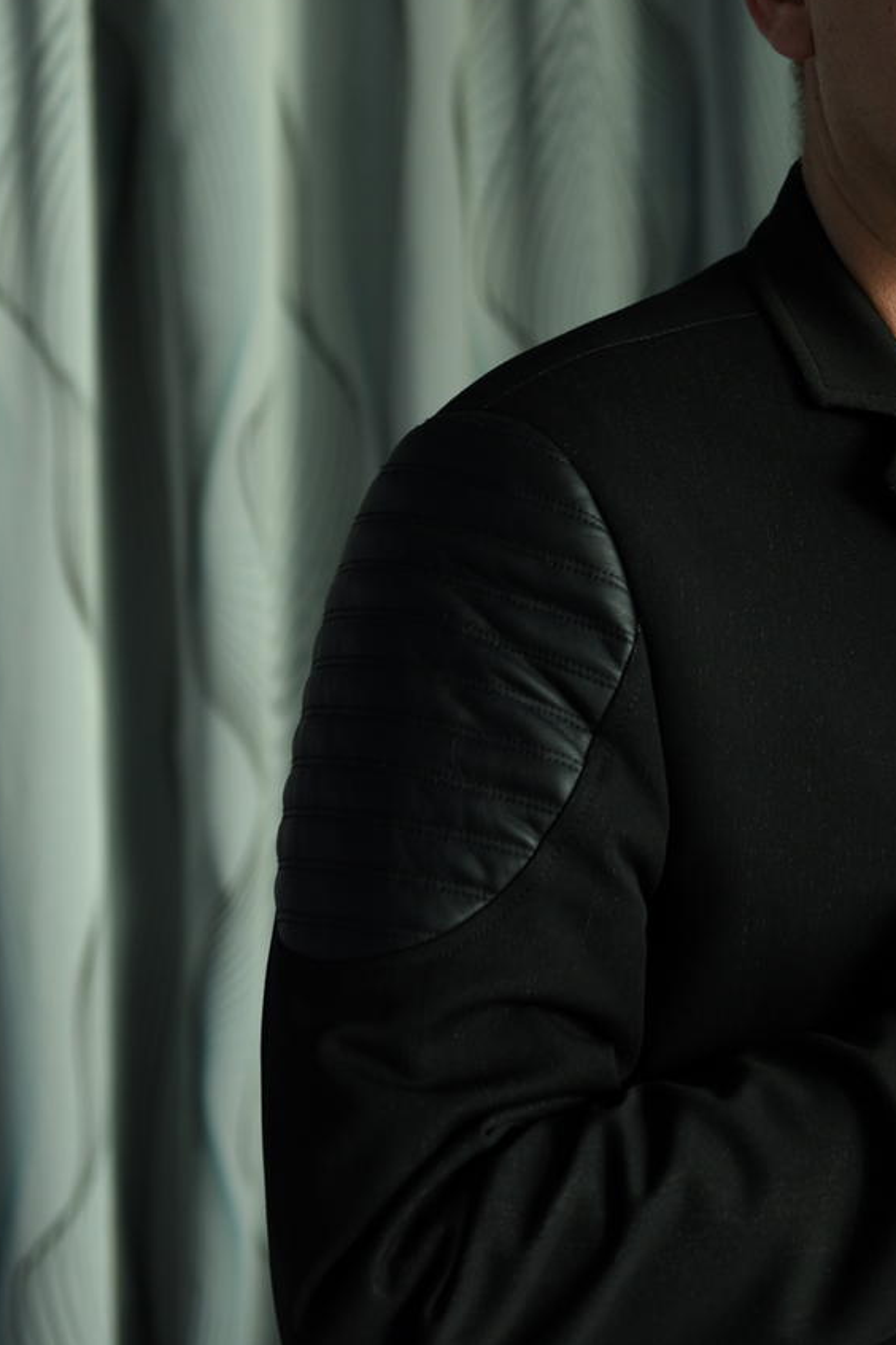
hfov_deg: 12.4
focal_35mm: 109
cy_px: 348
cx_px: 894
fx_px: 4069
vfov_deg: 18.6
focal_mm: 48
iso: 400
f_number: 3.5
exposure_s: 1/250
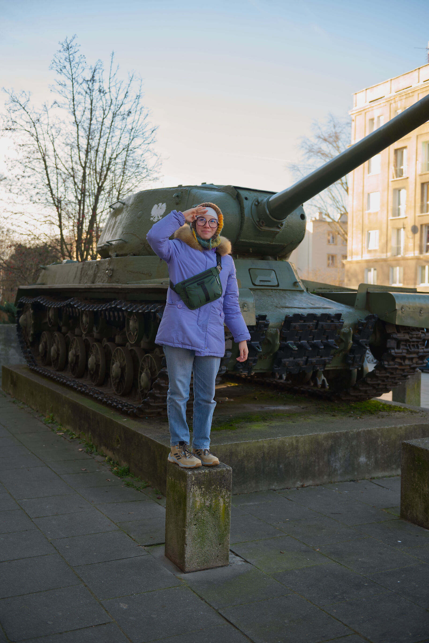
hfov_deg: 35.1
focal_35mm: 38
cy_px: 322
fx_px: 679
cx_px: 214
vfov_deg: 50.7
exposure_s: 1/200
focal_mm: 38
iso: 160
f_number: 3.5
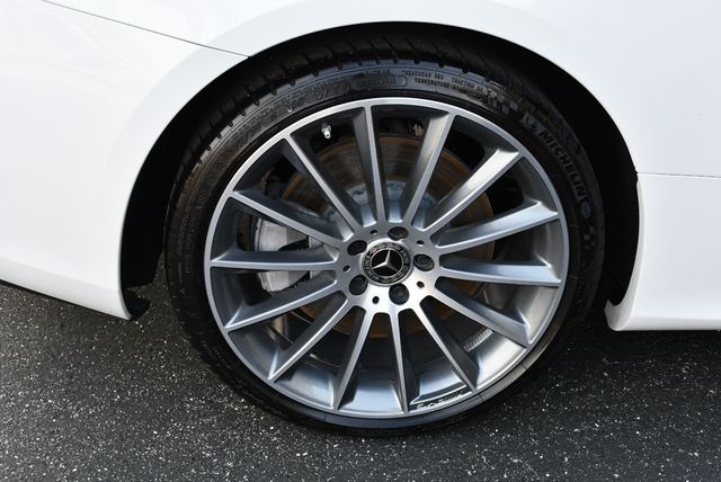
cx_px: 360
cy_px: 241
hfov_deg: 44.5
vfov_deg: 30.6
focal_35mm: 44
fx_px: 882
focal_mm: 22
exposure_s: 1/250
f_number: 5.6
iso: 360
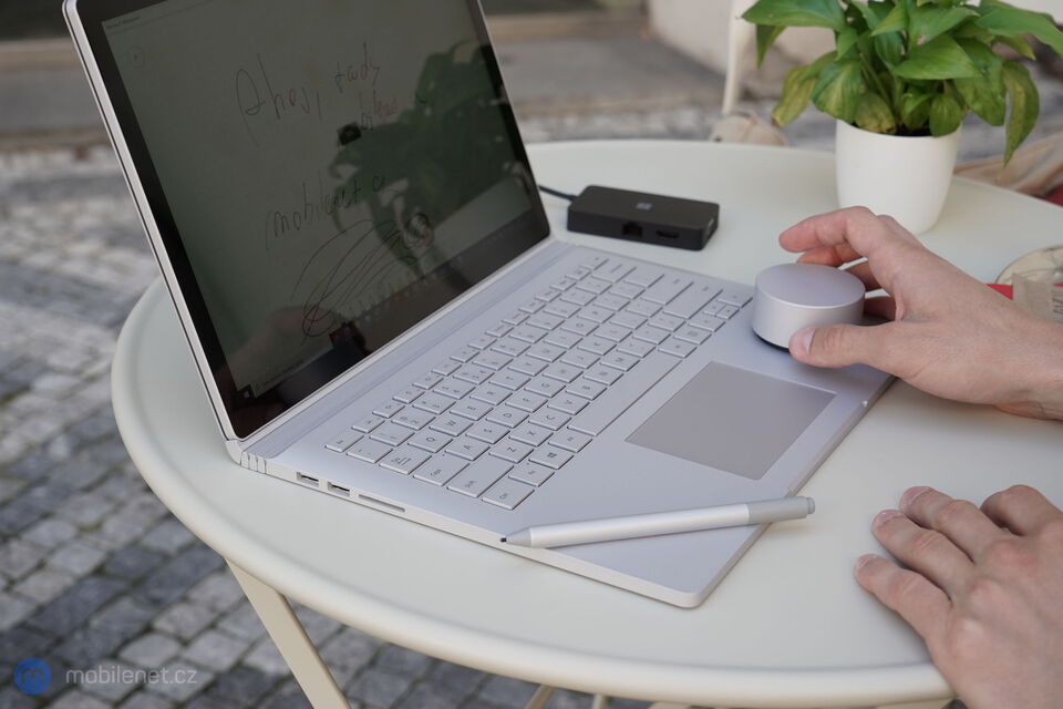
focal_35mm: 58
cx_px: 532
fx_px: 1712
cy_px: 354
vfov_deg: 23.4
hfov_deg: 34.5
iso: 320
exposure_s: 1/160
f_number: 7.1
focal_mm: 58
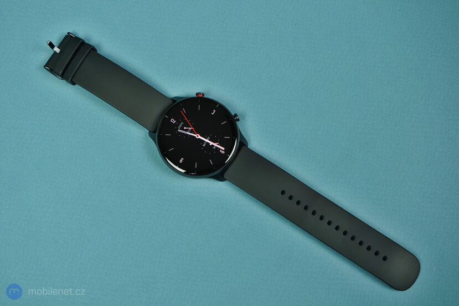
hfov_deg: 38.2
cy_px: 153
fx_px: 663
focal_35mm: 52
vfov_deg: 26.0
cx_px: 230
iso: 1250
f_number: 5.6
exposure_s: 1/200
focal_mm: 52
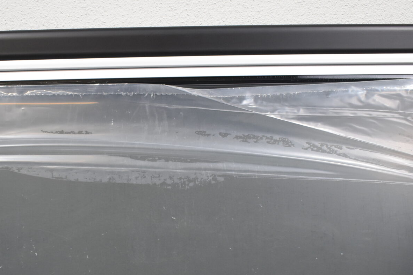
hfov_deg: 30.9
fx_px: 746
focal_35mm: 65
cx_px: 161
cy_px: 222
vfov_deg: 20.7
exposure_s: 1/200
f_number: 3.5
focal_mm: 20
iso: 800
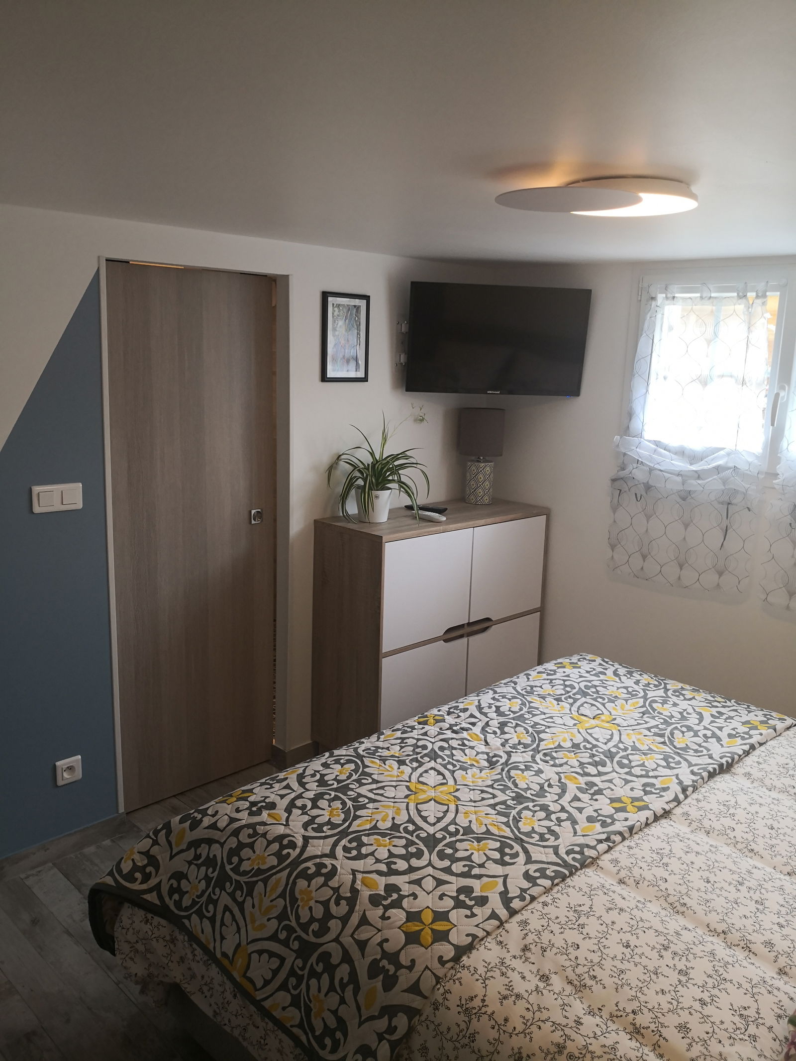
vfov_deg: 65.3
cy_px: 530
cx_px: 398
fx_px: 828
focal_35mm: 27
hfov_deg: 51.4
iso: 64
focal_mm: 3.95
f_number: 1.6
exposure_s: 1/50
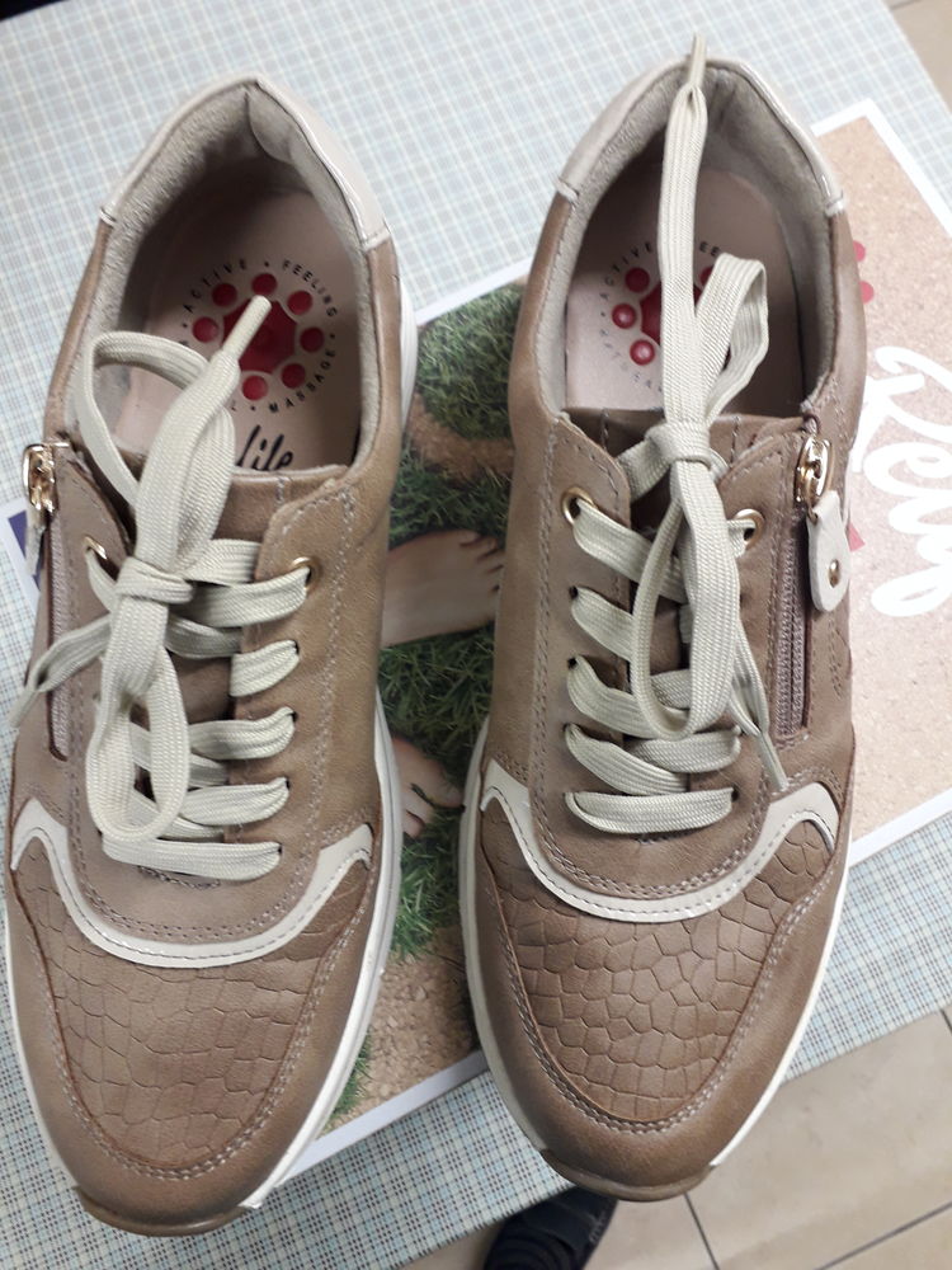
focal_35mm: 27
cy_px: 635
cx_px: 476
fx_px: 990
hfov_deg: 51.4
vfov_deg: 65.3
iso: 125
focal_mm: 3.6
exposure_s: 1/50
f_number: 1.9
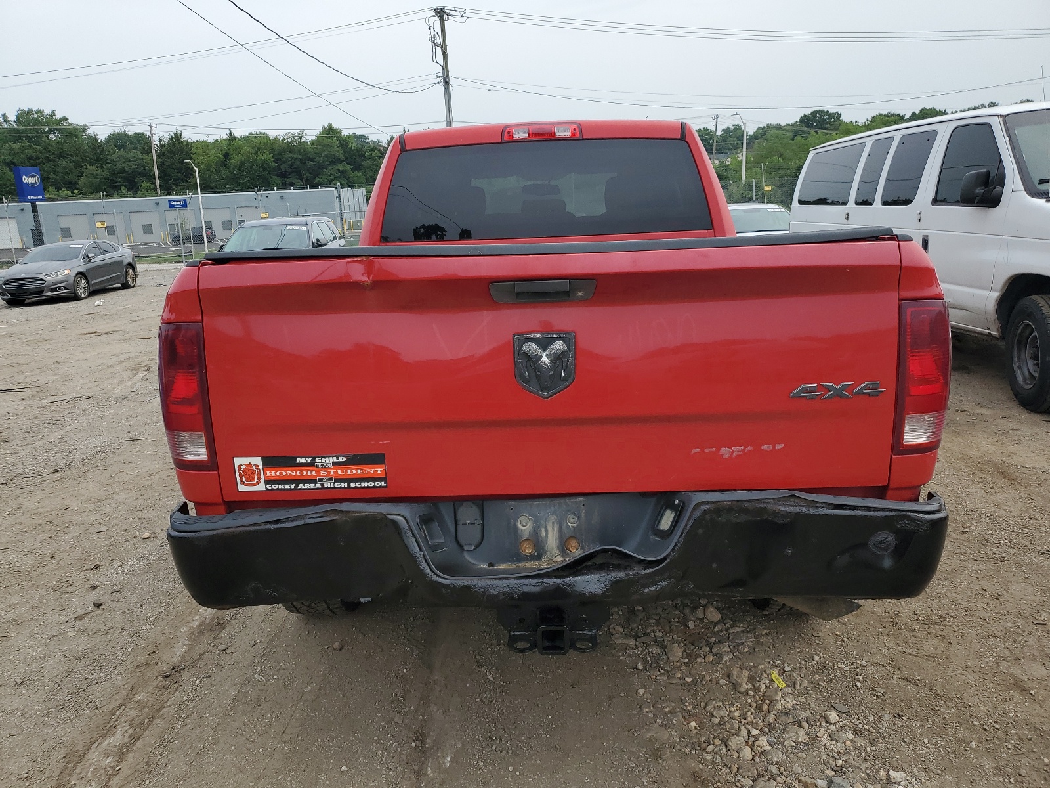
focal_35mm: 26
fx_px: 789
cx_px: 525
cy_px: 394
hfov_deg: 67.3
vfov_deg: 53.1
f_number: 1.5
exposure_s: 1/2500
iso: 50
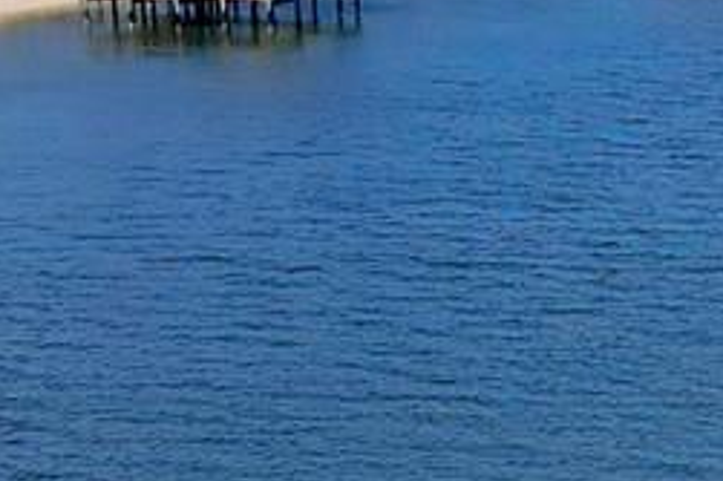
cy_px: 830
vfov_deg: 8.3
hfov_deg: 12.8
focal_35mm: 159
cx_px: 686
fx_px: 3191
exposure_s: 1/8000
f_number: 1.7
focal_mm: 6.72
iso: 110
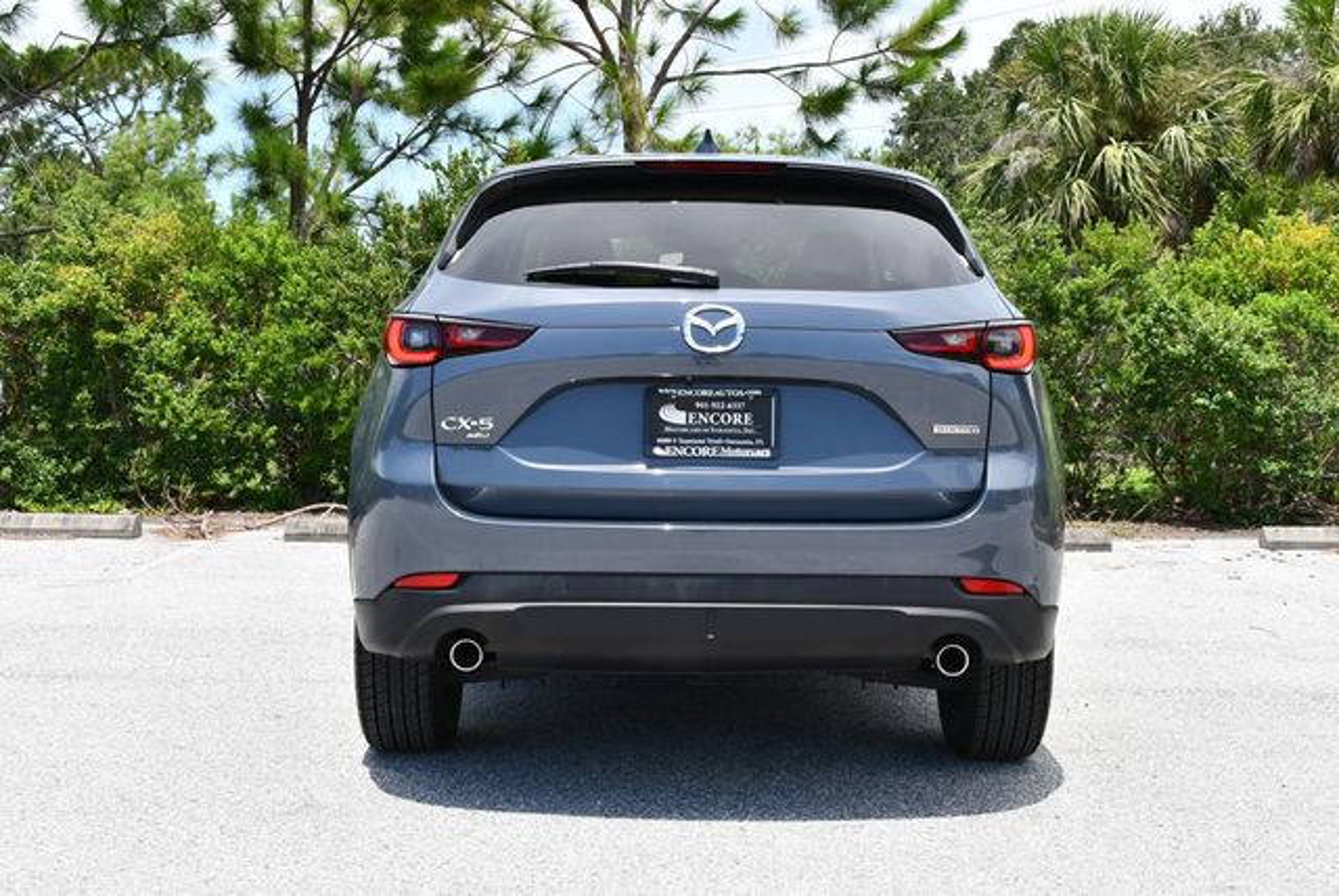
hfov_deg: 38.2
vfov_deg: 26.0
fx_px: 1936
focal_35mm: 52
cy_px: 448
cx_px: 670
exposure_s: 1/250
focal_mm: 26
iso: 160
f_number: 8
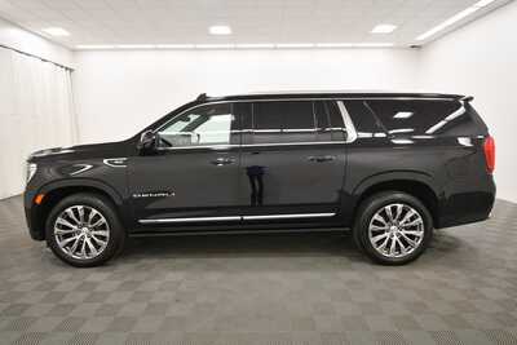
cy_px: 172
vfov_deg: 59.5
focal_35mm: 21
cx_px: 258
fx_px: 302
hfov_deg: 81.2
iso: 900
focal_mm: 14
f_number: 5
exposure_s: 1/125
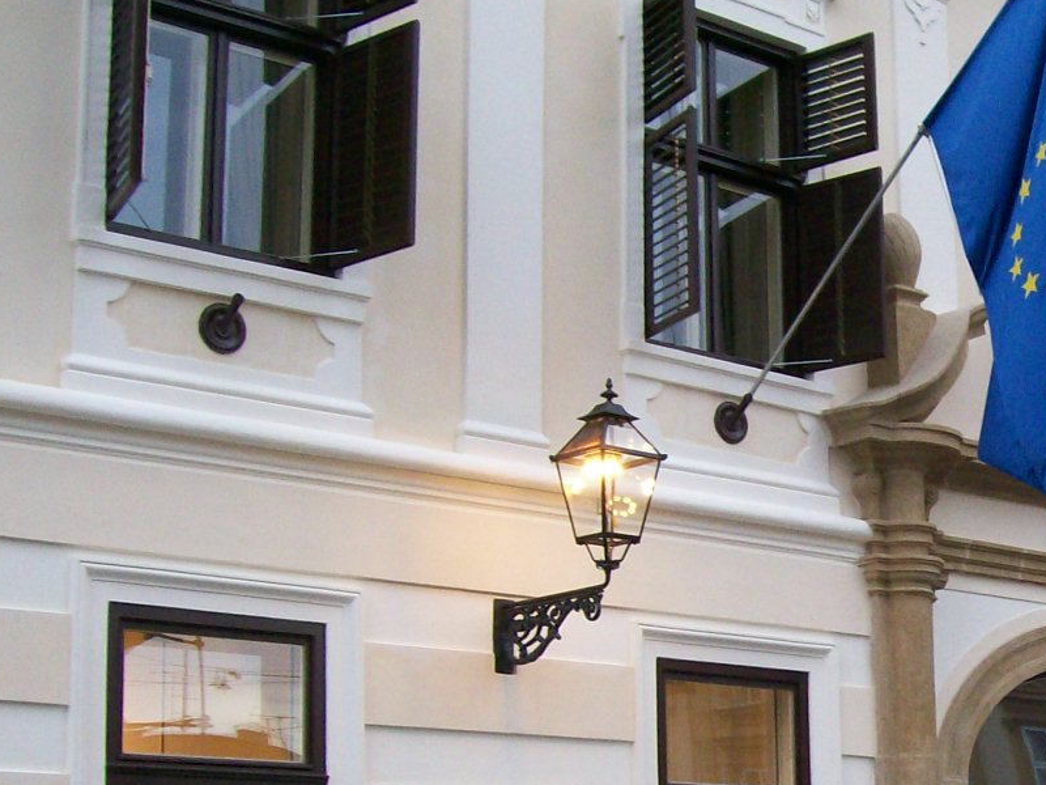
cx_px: 969
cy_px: 631
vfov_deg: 20.2
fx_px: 2176
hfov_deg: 26.0
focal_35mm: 72
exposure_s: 1/32
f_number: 2.7
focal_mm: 6
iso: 153
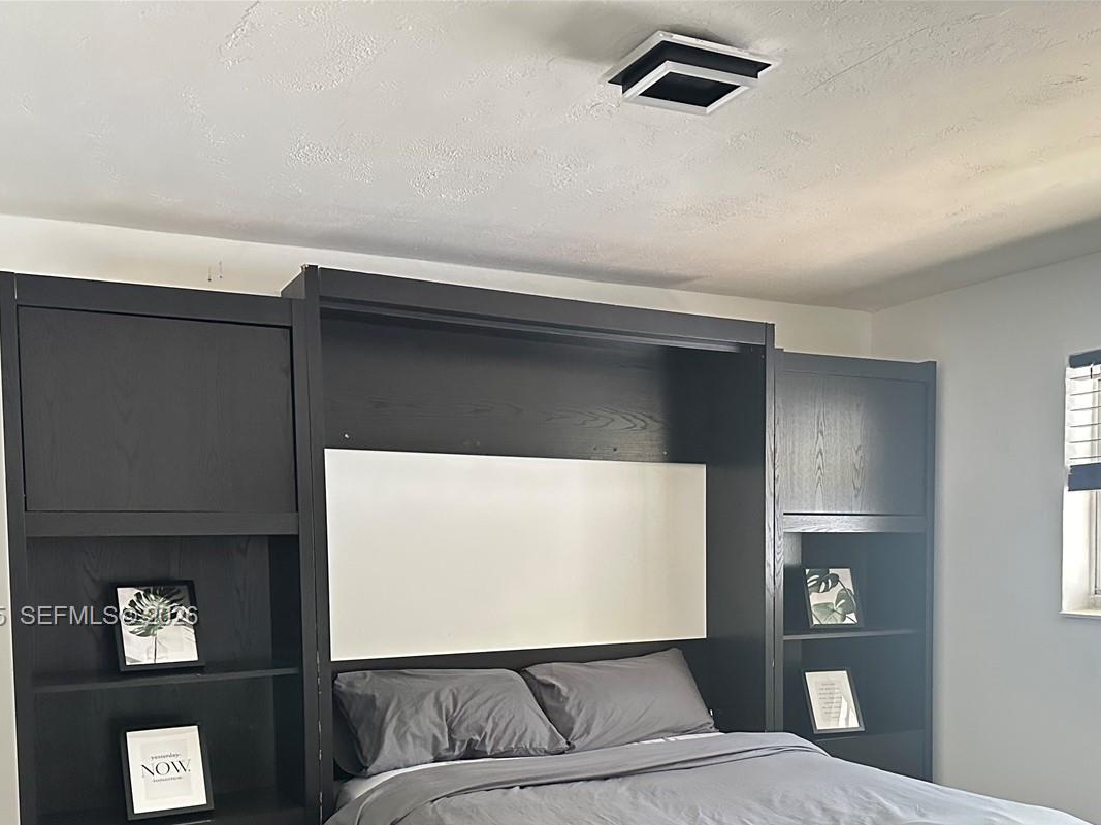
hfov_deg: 50.7
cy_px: 618
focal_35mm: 36
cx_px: 703
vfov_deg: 38.6
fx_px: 1145
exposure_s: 1/60
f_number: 1.78
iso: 800
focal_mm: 6.86
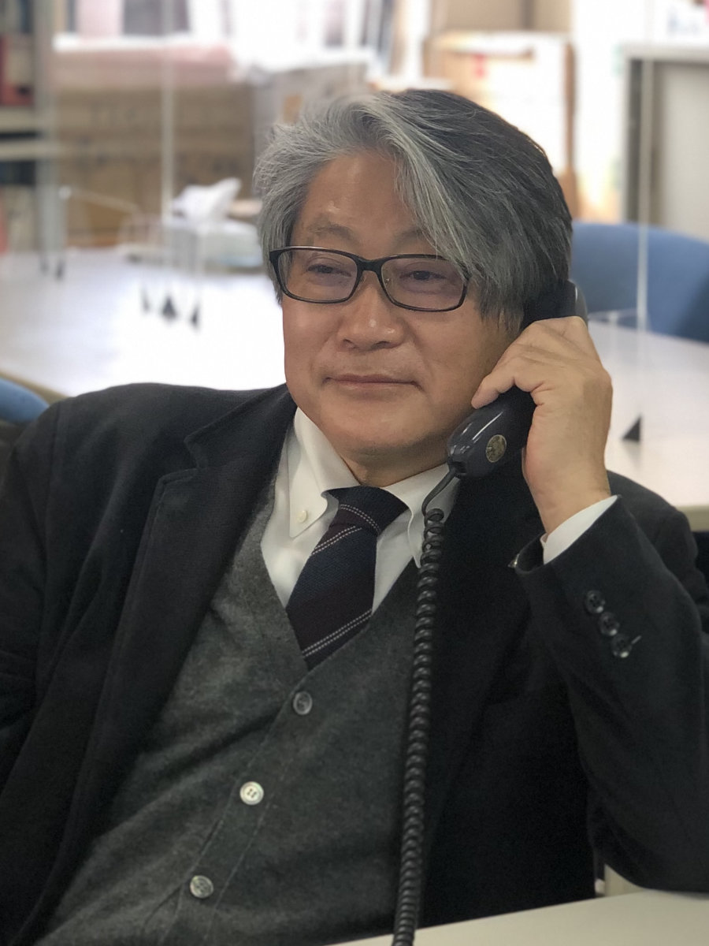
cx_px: 354
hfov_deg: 28.0
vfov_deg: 36.8
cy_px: 473
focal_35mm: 52
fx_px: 1420
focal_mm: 6
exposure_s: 1/50
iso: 80
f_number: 2.4
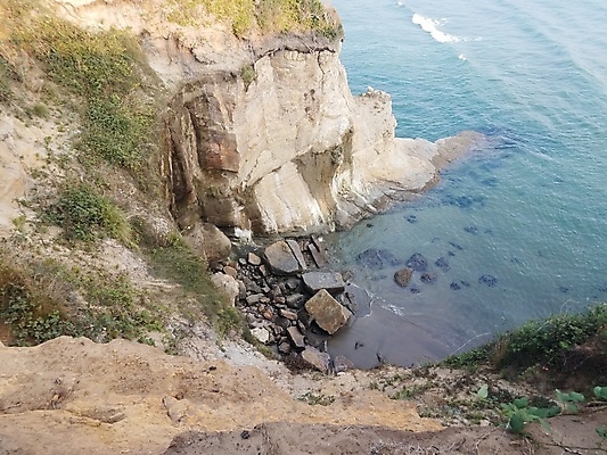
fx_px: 456
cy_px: 228
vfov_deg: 53.1
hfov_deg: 67.3
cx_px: 304
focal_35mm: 26
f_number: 1.7
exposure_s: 1/199
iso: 40
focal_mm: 4.2
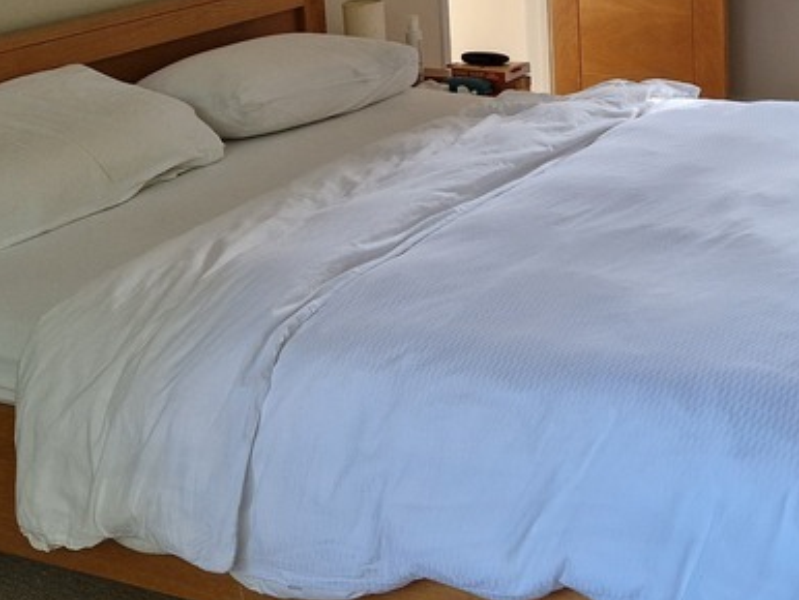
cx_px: 675
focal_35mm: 61
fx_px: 1409
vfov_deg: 23.2
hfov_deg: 30.6
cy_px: 12
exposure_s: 1/180
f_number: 1.8
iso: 160
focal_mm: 5.4
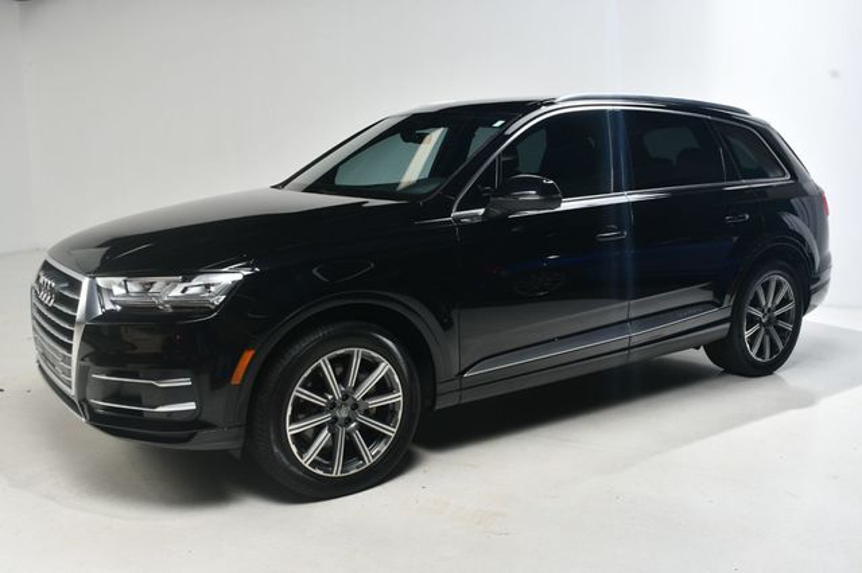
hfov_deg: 55.8
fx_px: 814
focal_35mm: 34
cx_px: 431
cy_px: 286
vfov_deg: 38.8
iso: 100
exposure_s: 1/160
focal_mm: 23
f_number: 11
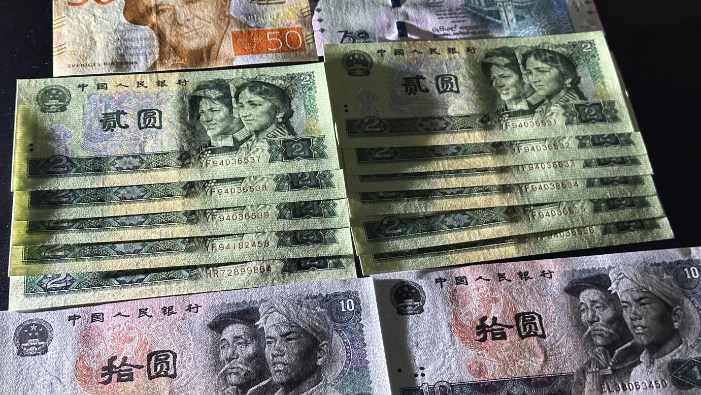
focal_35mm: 53
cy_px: 182
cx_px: 351
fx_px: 985
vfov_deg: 22.6
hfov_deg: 39.2
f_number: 1.78
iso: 500
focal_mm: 6.86
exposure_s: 1/34
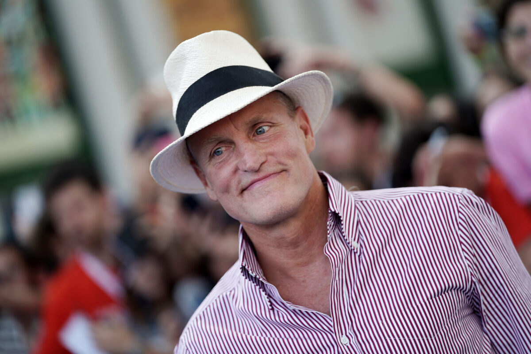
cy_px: 177
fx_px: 2286
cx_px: 266
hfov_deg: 13.2
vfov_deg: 8.9
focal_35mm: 155
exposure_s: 1/320
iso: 100
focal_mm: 155
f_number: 2.8
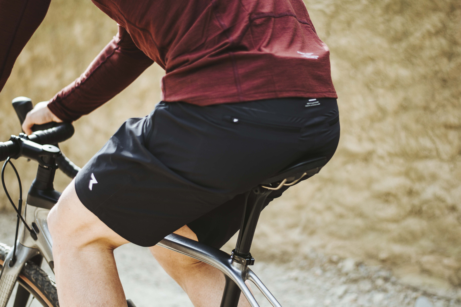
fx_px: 960
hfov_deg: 27.0
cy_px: 154
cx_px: 230
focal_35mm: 75
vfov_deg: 18.2
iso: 200
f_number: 2
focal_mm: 50
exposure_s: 1/1600
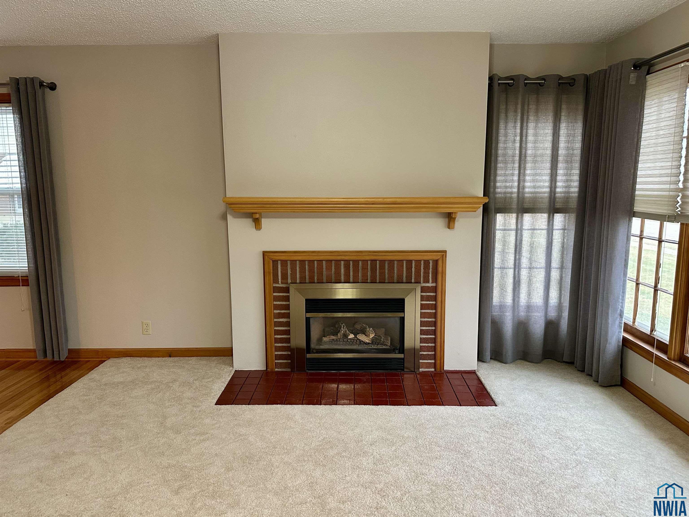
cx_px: 344
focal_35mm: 24
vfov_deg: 56.8
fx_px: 478
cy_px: 258
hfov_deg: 71.6
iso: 320
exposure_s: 1/60
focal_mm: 6.86
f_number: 1.78
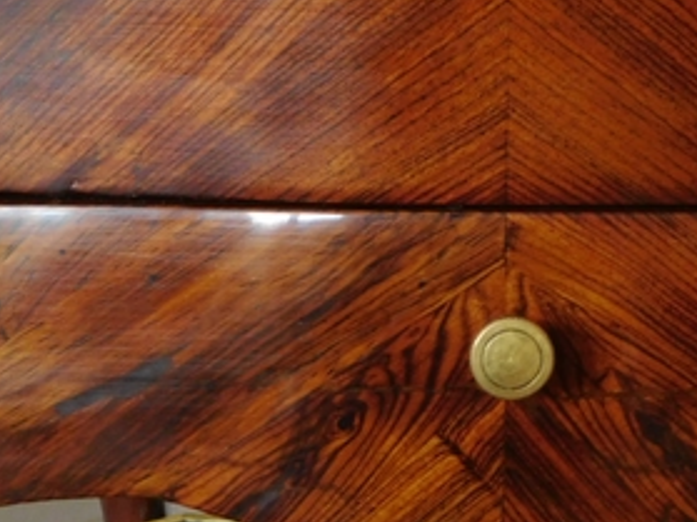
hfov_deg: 22.6
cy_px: 232
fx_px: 1731
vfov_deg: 17.1
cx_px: 495
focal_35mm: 86
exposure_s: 1/20
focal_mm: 7.1
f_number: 3.9
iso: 400
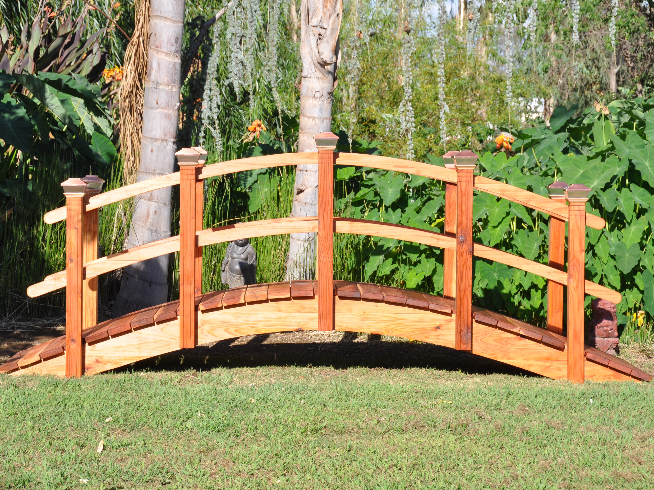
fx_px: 1851
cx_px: 317
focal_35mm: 98
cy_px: 244
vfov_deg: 15.1
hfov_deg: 20.0
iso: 200
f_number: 9
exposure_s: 1/320
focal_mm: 60
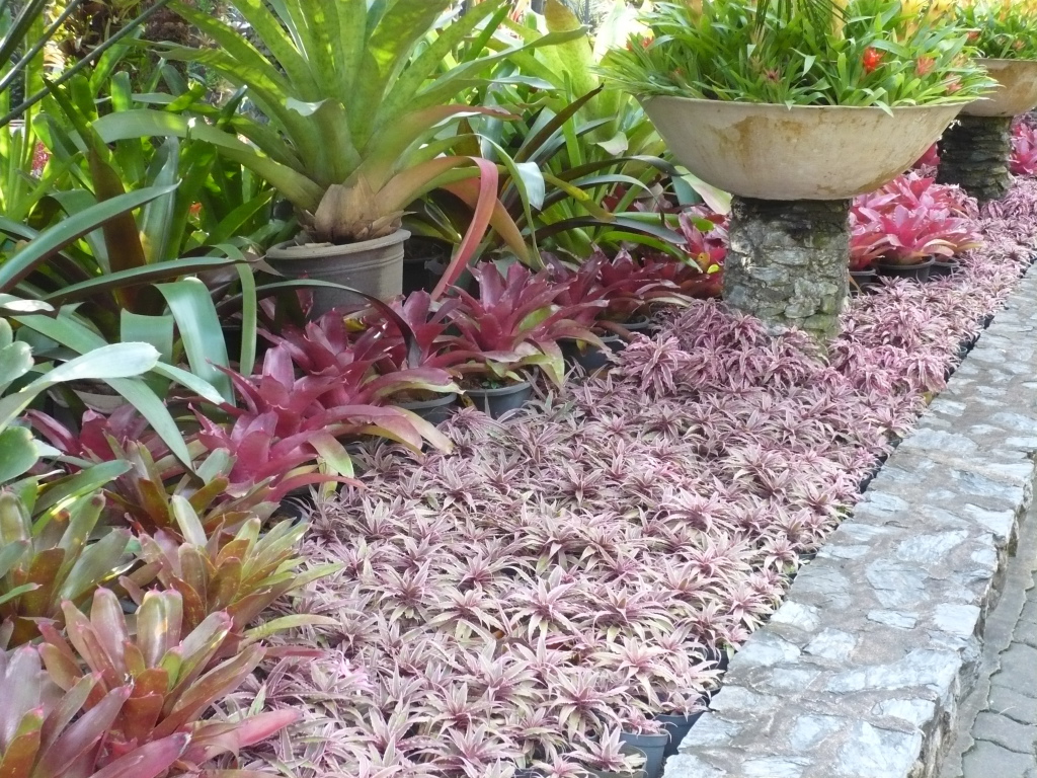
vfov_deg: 29.1
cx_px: 518
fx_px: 1498
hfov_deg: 38.2
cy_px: 389
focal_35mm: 50
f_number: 3.4
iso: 400
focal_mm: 8.3
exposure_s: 1/30
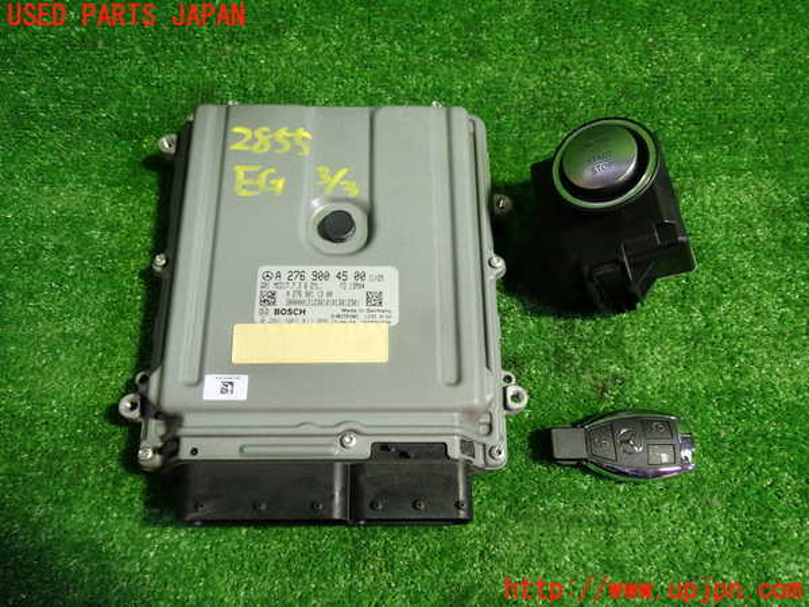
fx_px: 701
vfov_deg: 46.8
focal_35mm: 30
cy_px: 304
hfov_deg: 60.0
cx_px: 404
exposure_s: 1/30
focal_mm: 5.4
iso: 200
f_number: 2.3
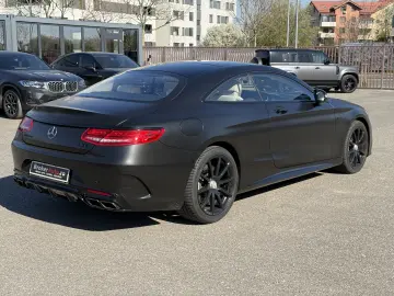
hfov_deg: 39.7
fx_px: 546
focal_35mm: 48
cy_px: 148
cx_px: 197
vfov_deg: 30.3
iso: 80
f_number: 1.78
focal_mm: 6.76
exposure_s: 1/2577
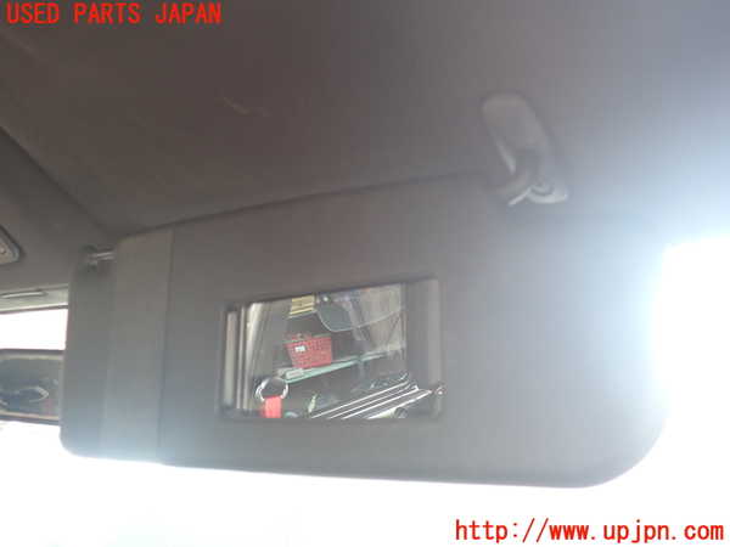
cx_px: 365
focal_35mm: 30
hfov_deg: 60.0
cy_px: 274
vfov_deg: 46.8
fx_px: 633
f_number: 2.3
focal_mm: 5.4
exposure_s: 1/40
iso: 200
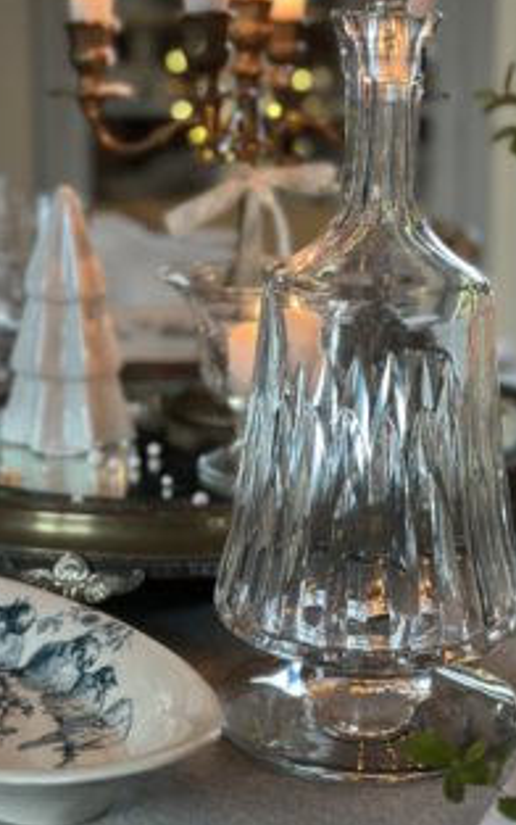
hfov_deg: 20.0
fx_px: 1461
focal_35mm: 65
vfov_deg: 31.4
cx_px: 290
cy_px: 340
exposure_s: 1/60
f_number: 1.78
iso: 200
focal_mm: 6.86
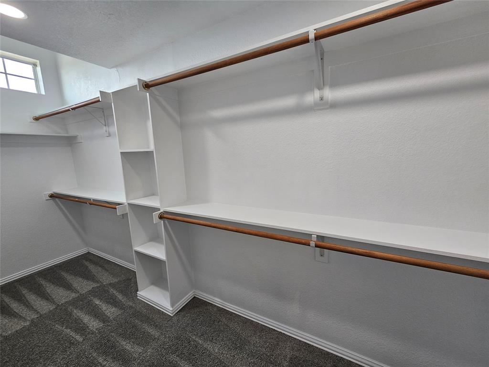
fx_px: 184
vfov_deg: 89.9
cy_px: 184
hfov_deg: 106.2
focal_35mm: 13
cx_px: 244
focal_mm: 2.2
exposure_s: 1/60
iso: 80
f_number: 2.2
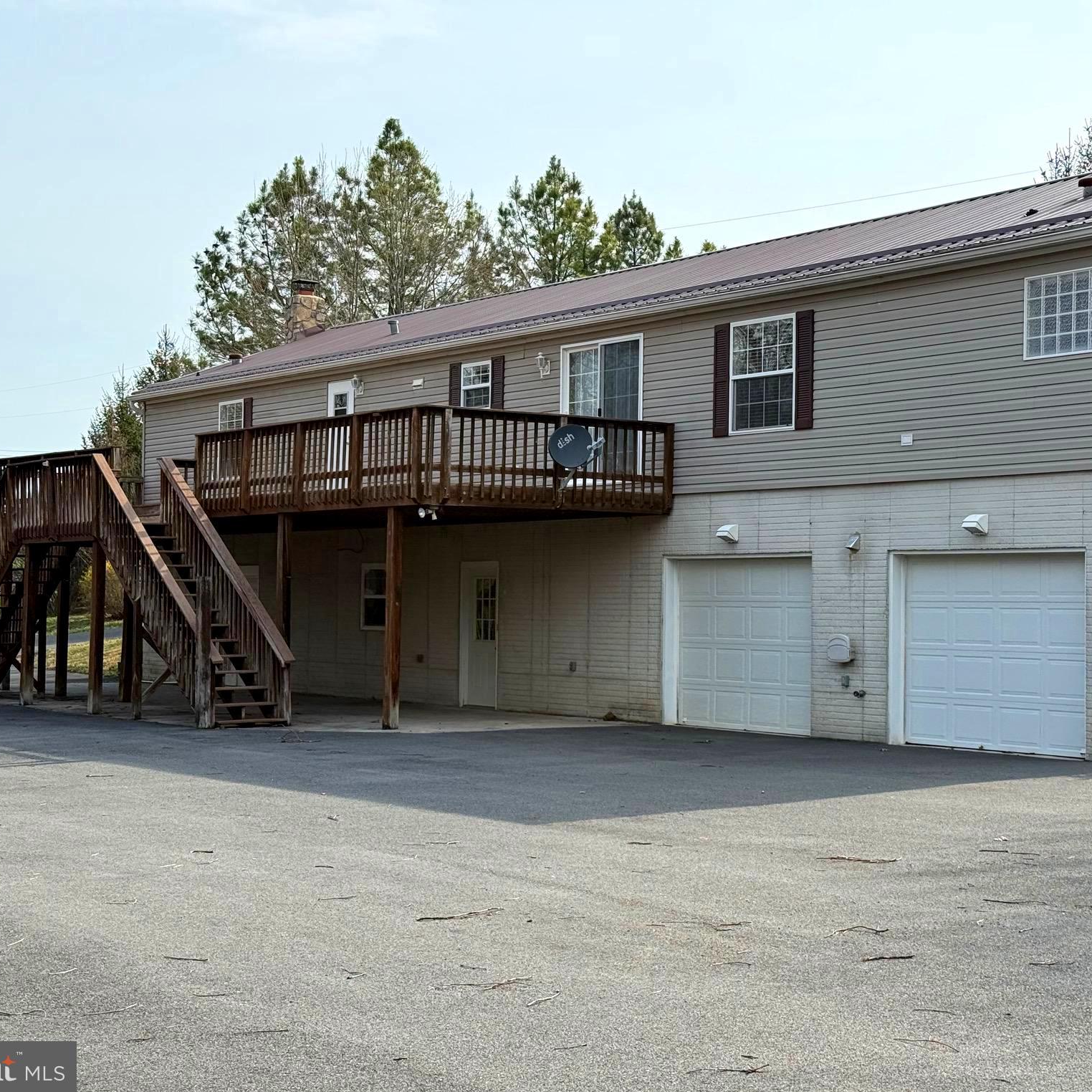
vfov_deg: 30.0
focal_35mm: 57
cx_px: 631
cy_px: 550
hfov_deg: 30.0
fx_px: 2034
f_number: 1.78
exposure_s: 1/3704
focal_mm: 6.76
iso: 100
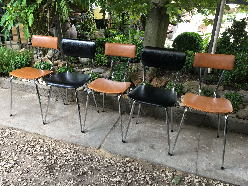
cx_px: 124
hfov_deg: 61.7
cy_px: 93
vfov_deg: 48.2
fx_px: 208
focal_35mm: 29
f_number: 2.2
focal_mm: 4.15
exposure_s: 1/33
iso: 32
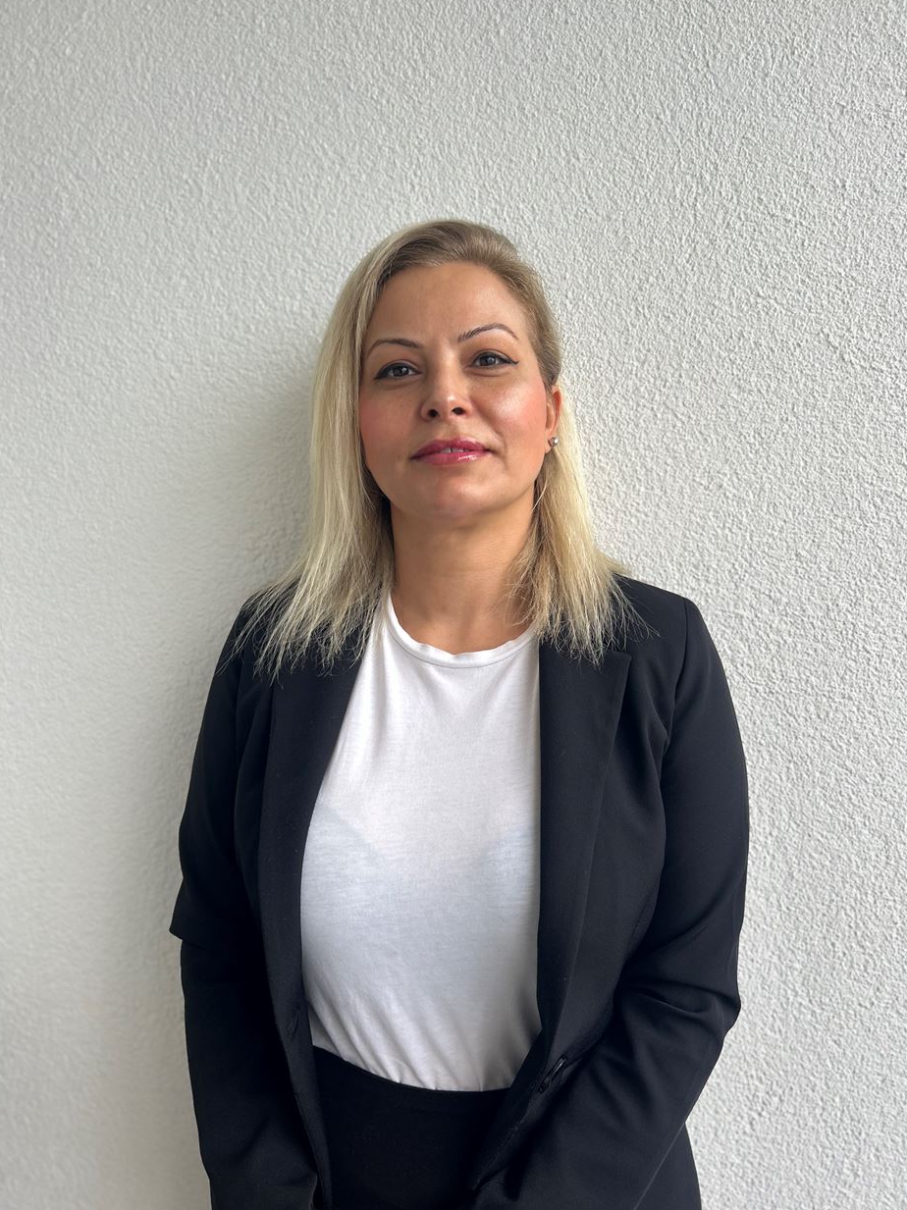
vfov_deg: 65.3
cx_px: 465
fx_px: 944
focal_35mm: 27
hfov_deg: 51.3
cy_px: 589
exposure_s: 1/342
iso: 50
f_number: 1.5
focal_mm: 5.7
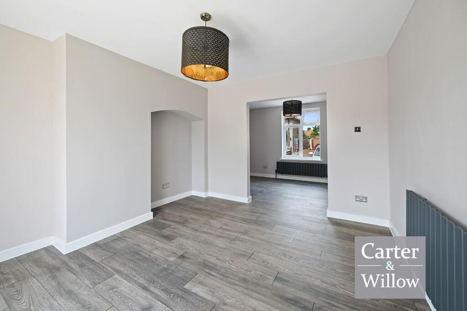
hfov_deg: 104.2
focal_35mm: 14
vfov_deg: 81.2
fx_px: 182
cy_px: 156
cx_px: 234
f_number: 7.1
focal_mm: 14
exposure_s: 1/20
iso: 100
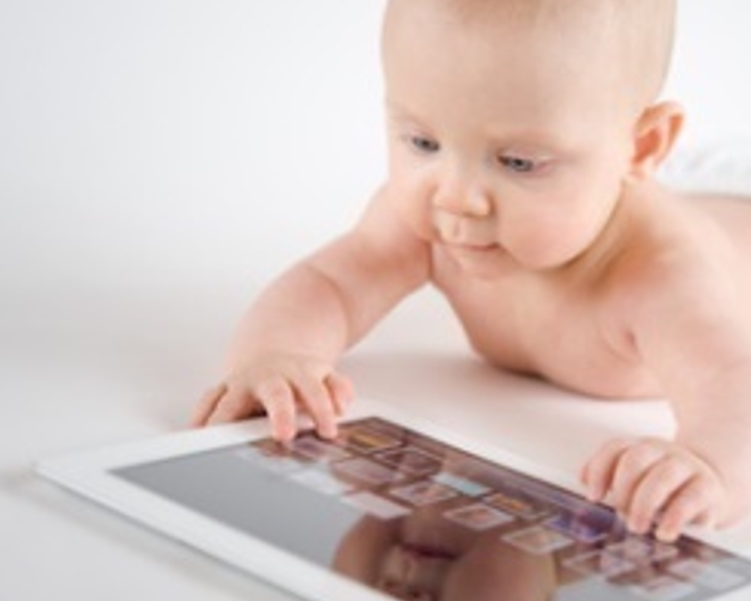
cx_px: 536
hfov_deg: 20.7
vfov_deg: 16.7
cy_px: 236
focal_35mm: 92
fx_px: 2045
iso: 640
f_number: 3.2
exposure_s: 1/80
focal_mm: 60
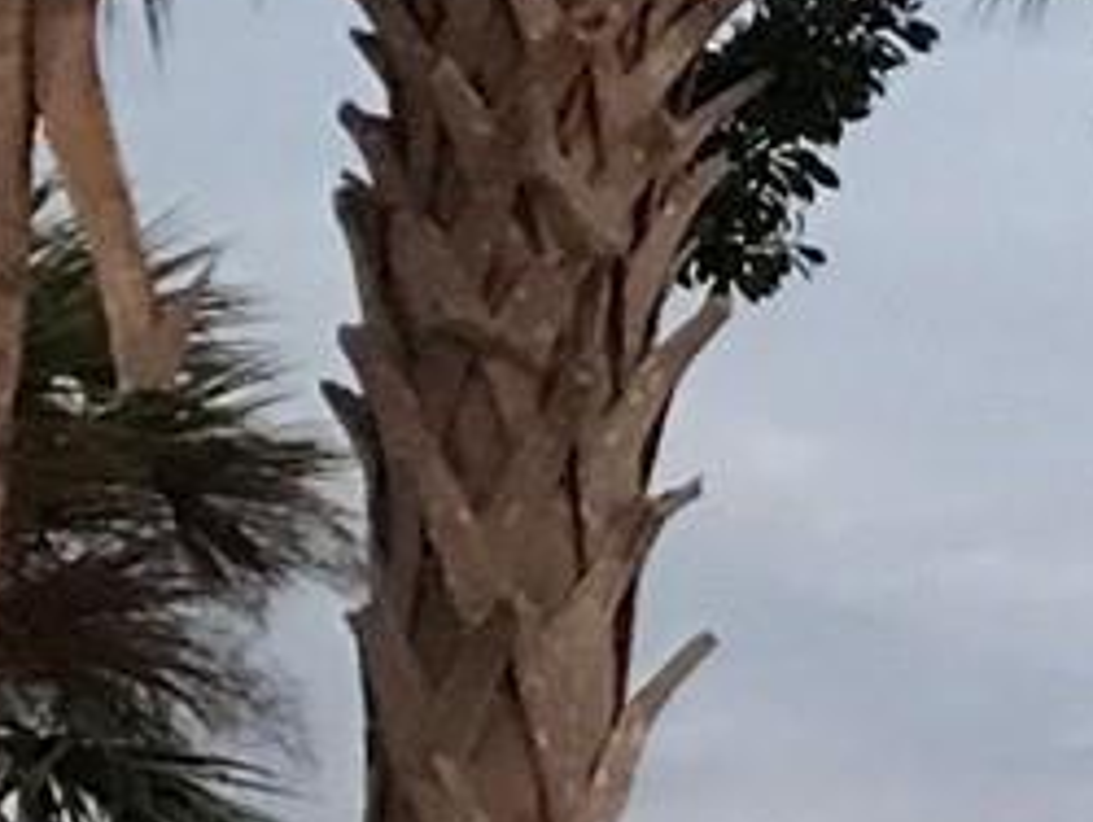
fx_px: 5657
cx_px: 3288
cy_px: 459
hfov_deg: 9.0
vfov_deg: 8.3
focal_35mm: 179
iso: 100
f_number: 1.8
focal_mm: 3.99
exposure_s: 1/9
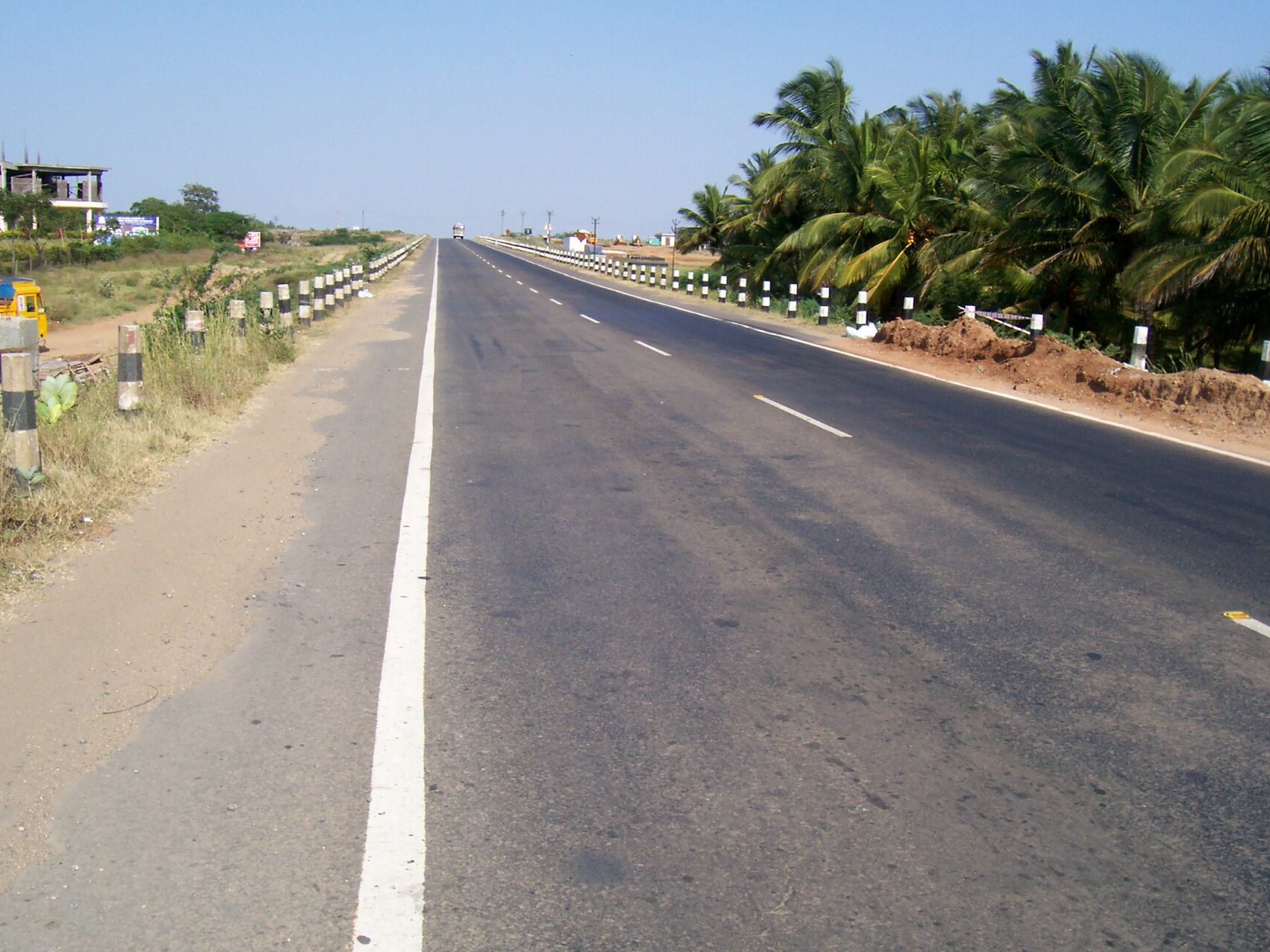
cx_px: 670
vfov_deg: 37.7
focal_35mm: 38
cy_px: 465
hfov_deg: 49.0
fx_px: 1394
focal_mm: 5.6
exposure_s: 1/434
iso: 80
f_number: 5.1
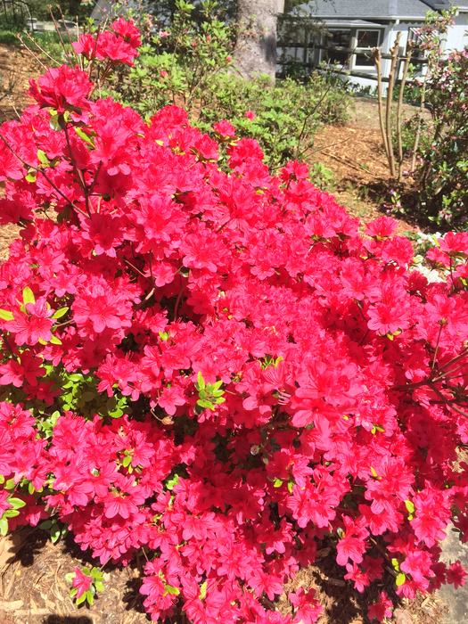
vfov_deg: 61.7
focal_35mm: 29
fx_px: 523
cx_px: 234
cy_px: 312
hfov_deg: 48.2
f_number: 2.2
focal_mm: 4.15
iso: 32
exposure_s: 1/1068
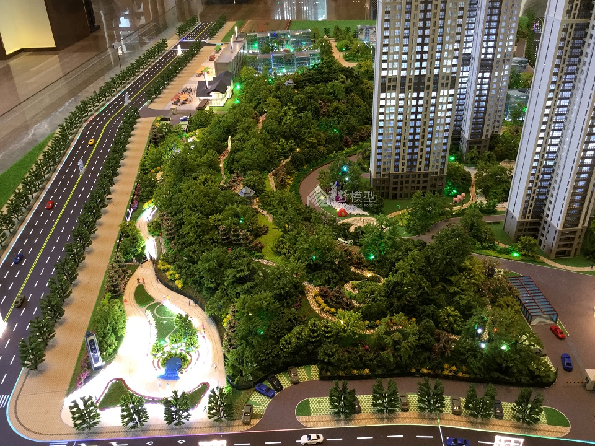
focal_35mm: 31
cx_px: 298
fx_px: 533
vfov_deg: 45.4
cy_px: 223
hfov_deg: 58.4
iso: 80
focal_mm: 3.3
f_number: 2.4
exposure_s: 1/33
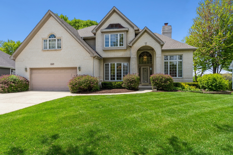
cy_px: 78
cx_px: 116
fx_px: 136
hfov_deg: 81.2
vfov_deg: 59.5
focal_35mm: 21
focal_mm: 14
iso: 200
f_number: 9
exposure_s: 1/400
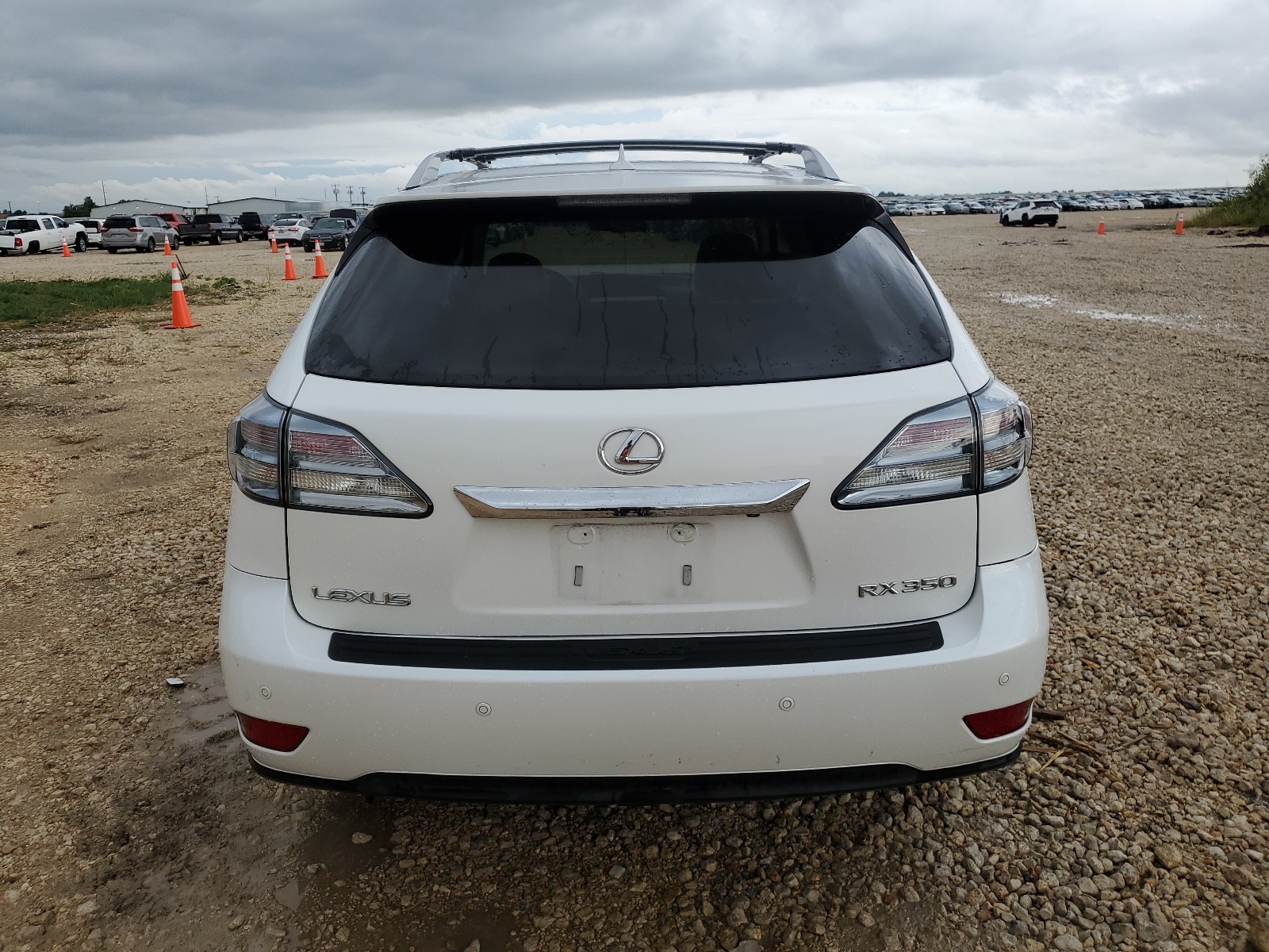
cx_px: 634
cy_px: 476
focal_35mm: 26
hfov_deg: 67.3
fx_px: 953
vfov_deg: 53.1
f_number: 1.5
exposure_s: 1/213
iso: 50
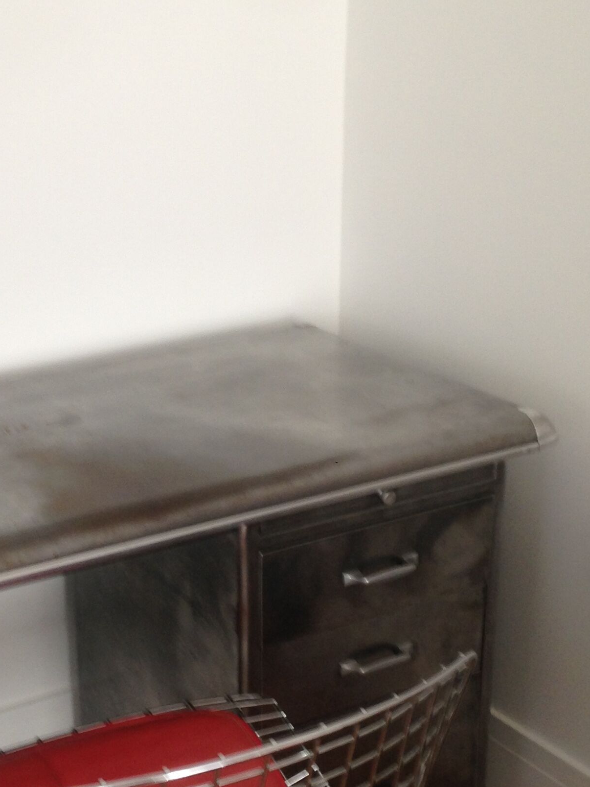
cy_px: 532
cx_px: 158
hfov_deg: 21.8
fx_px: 1523
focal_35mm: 67
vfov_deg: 28.8
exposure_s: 1/20
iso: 64
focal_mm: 4.12
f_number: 2.4
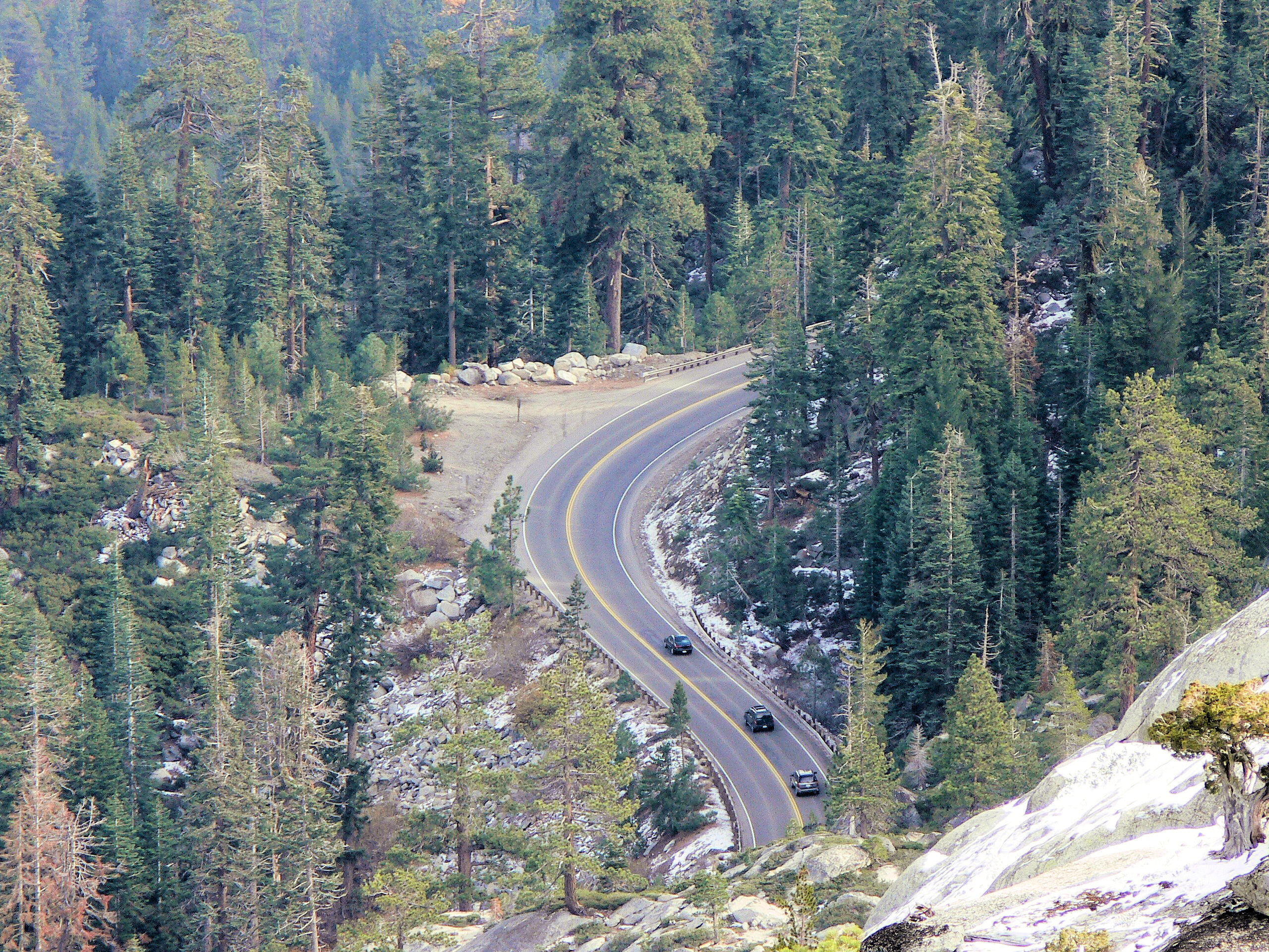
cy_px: 476
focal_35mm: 535
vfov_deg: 2.8
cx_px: 634
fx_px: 19613
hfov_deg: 3.7
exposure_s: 1/100
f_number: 5
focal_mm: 88.8
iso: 80
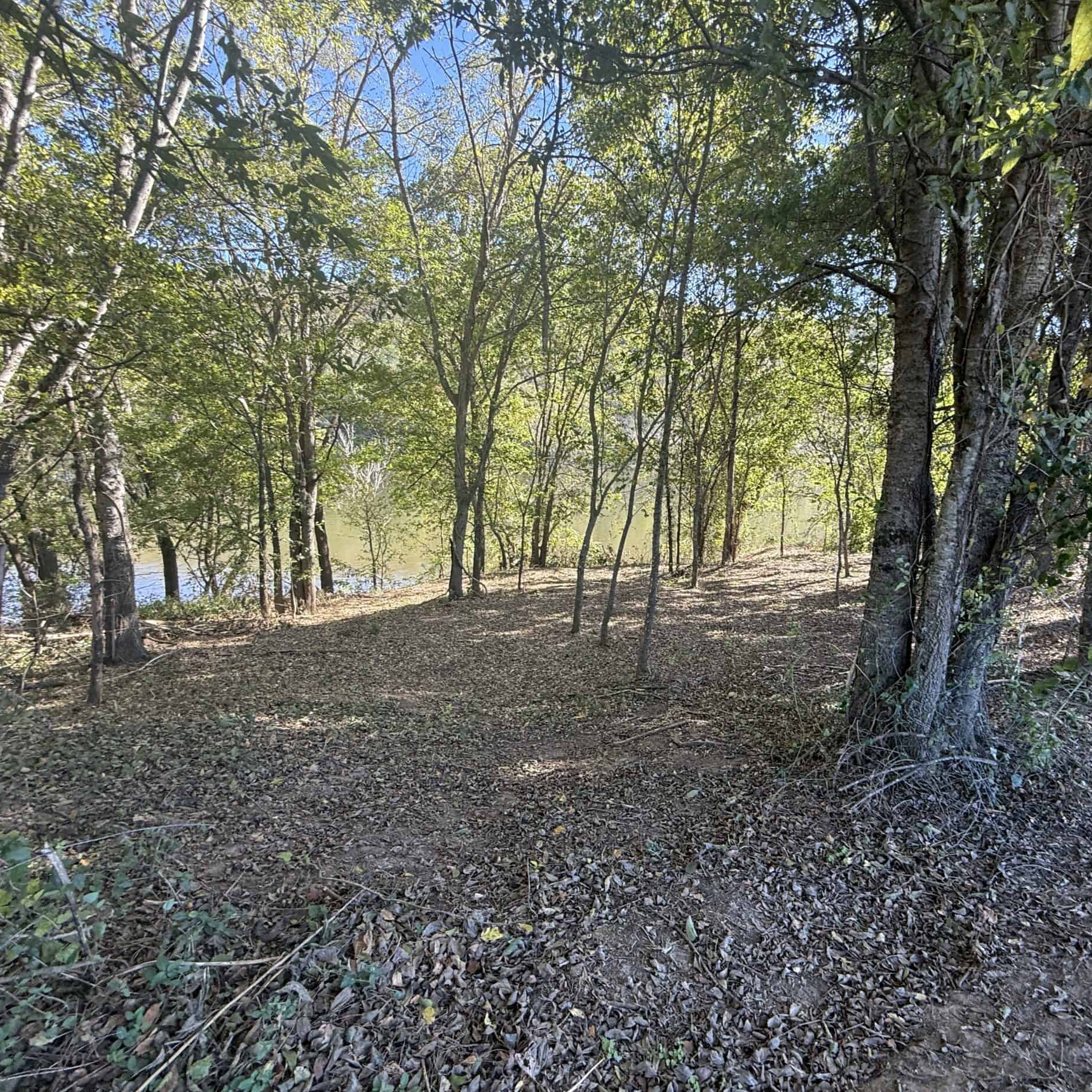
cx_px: 641
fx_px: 607
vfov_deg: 84.0
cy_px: 534
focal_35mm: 17
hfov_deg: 83.2
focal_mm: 2.22
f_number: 2.2
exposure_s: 1/111
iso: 40
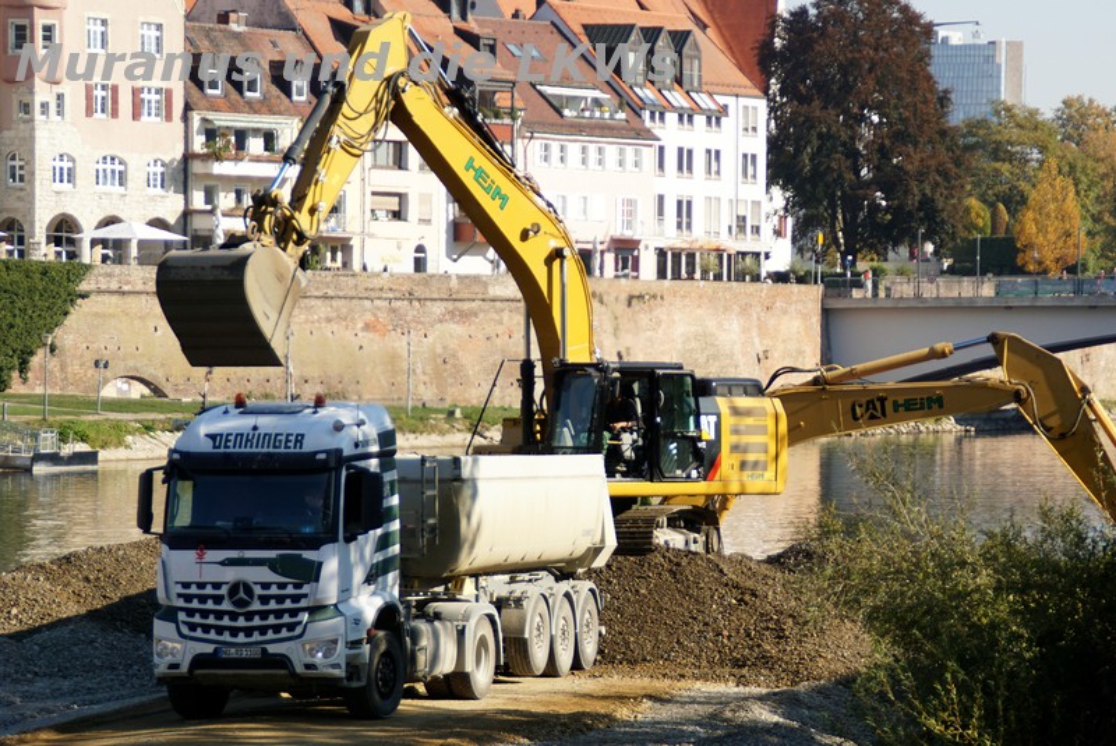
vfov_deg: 9.2
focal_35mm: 150
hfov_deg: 13.7
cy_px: 373
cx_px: 558
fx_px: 4654
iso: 125
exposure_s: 1/400
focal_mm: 100
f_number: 5.6
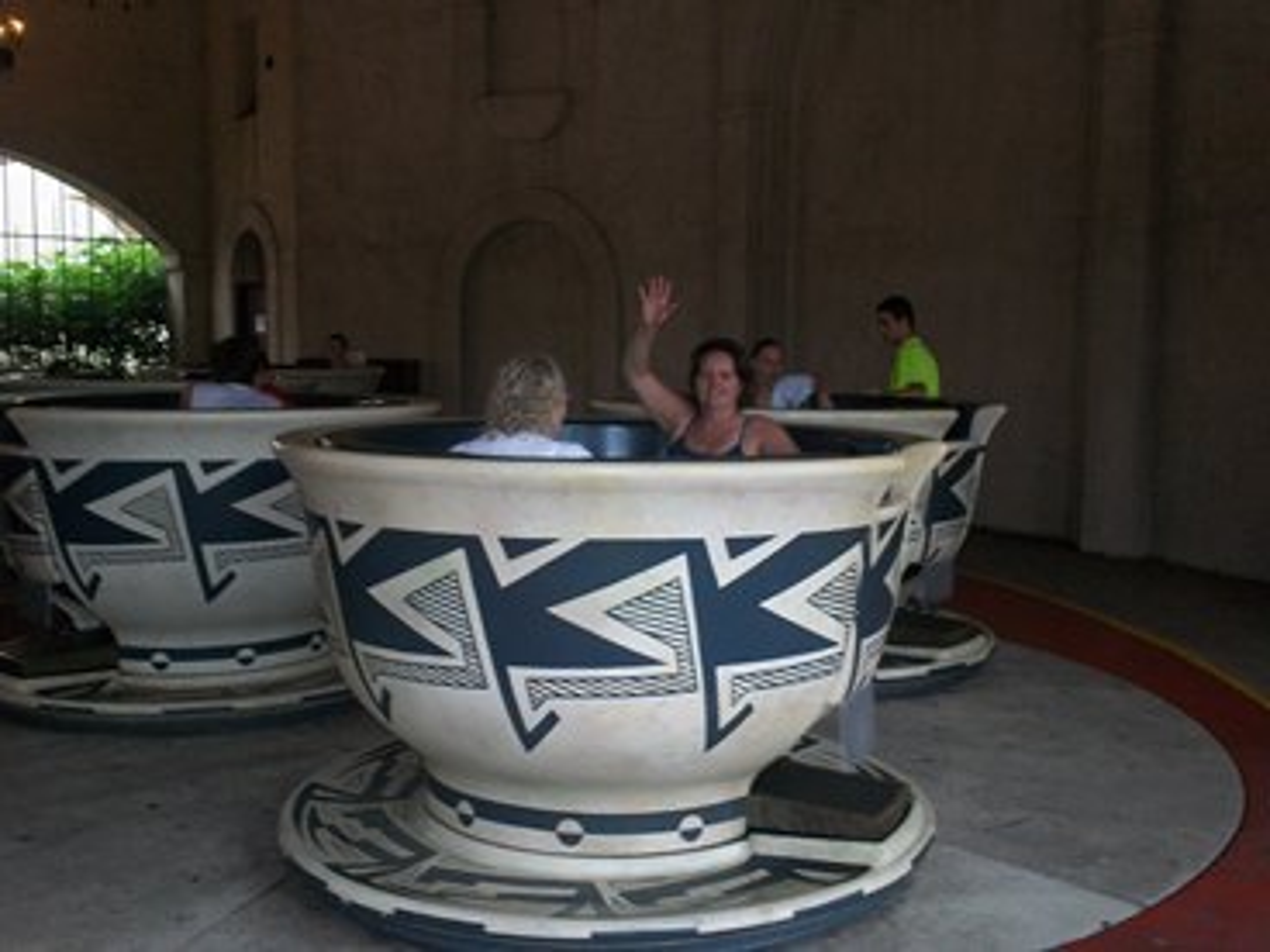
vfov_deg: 37.7
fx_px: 1394
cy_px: 476
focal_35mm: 38
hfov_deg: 49.0
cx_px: 635
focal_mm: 6.3
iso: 160
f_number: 4.5
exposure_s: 1/30
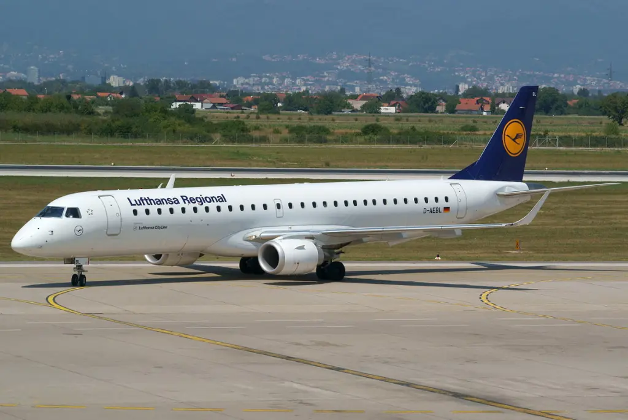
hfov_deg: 11.4
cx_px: 314
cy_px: 210
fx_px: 3143
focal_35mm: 180
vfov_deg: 7.6
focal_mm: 120
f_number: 8
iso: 100
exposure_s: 1/1250
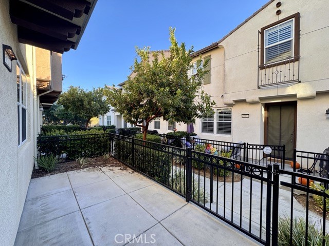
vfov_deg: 85.7
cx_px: 164
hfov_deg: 102.1
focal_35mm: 14
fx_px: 133
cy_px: 123
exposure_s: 1/132
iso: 40
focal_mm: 2.22
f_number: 2.2
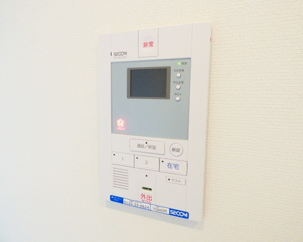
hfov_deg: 77.6
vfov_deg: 65.5
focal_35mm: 21
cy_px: 121
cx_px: 153
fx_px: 188
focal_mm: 3.58
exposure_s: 1/60
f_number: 2.8
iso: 320
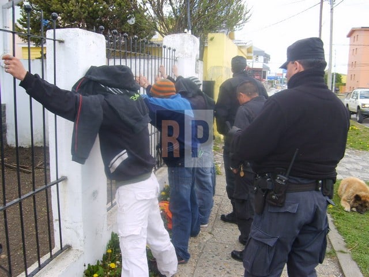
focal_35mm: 35
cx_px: 184
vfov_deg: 40.7
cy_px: 138
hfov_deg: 52.6
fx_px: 373
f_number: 2.8
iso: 50
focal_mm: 5.8
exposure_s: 1/180
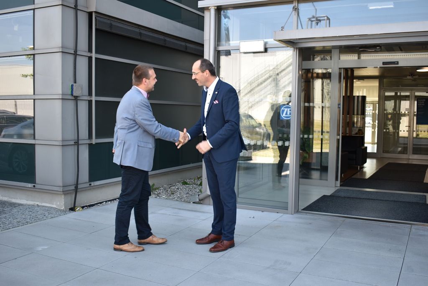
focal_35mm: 38
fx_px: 446
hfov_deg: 51.3
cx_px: 214
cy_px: 143
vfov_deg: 35.5
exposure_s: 1/80
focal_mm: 25
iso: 100
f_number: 4.5
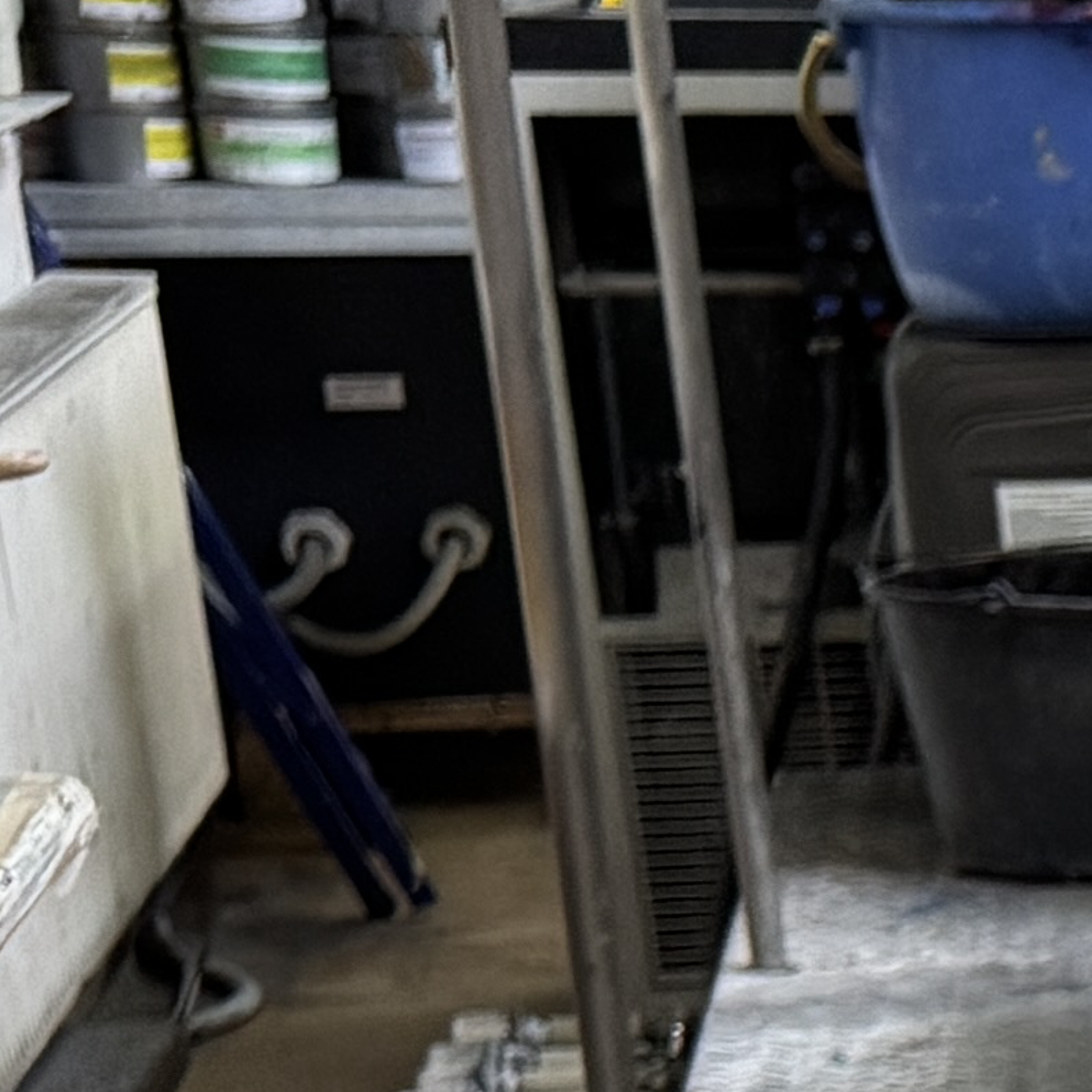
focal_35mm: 153
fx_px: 5461
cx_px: 3561
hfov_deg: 8.8
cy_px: 1565
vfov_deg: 11.0
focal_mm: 6.76
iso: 250
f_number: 1.78
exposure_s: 1/50
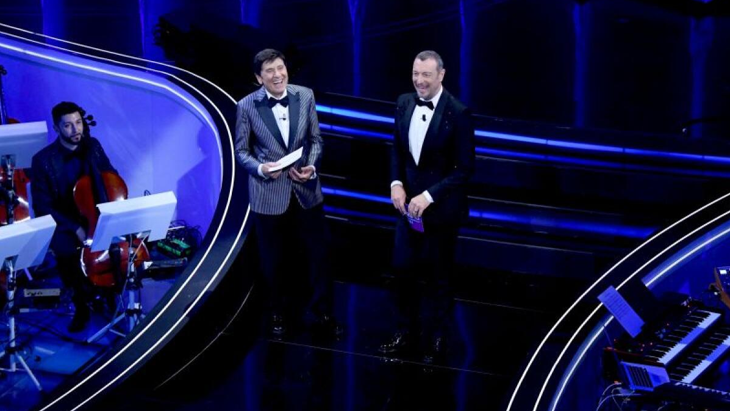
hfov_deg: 17.0
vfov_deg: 9.6
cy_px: 199
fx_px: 2439
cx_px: 365
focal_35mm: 126
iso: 5000
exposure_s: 1/200
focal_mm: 120
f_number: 5.6
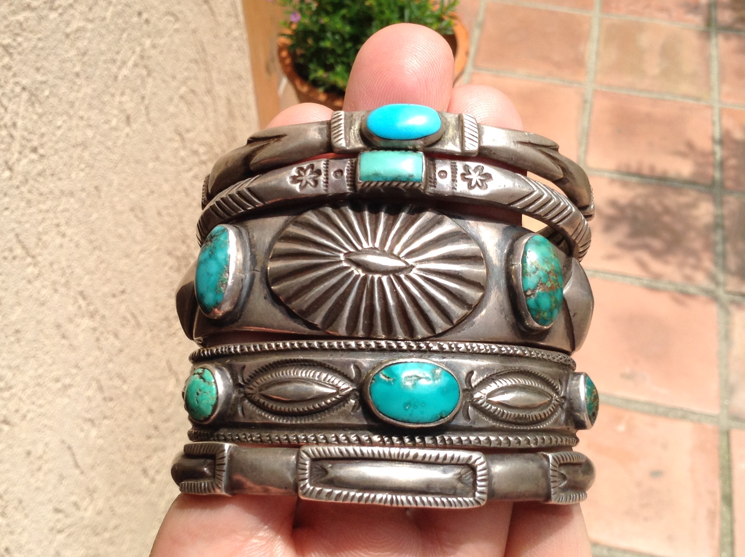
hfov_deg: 42.1
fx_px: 967
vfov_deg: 32.1
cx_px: 353
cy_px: 257
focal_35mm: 45
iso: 32
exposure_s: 1/935
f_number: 2.4
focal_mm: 3.3
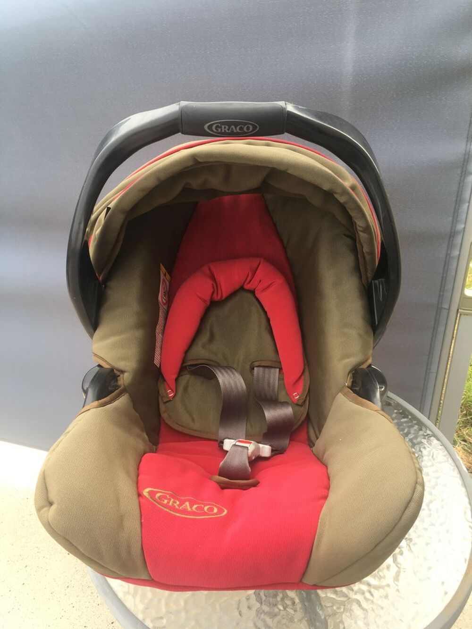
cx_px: 236
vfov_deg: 61.7
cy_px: 314
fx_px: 527
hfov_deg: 48.2
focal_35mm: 29
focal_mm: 4.15
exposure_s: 1/100
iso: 25
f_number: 2.2
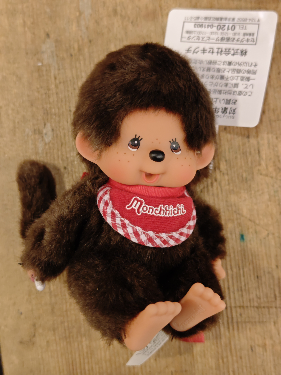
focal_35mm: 46
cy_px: 188
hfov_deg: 31.5
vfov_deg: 41.2
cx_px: 140
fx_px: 498
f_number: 2
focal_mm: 8.72
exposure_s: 1/50
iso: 500
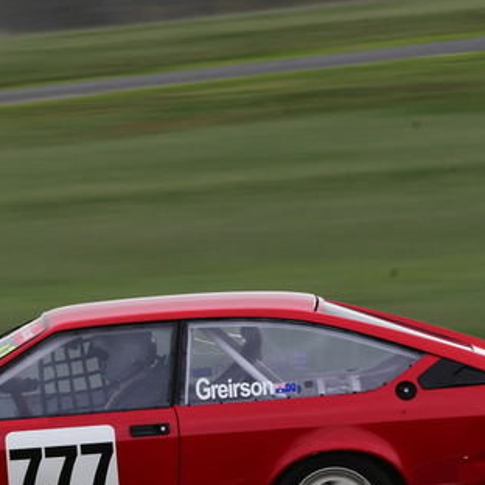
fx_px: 13981
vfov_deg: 2.0
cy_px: 297
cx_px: 70
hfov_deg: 2.0
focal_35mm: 882
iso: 160
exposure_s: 1/60
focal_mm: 270
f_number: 16
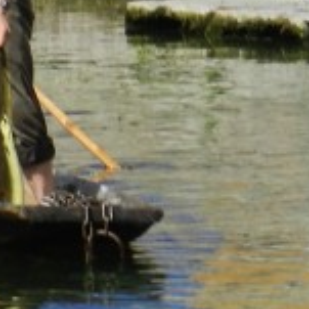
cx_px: 41
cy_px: 174
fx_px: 10200
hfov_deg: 1.7
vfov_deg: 1.7
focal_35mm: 1010
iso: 160
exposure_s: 1/500
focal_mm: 38.2
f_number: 5.6
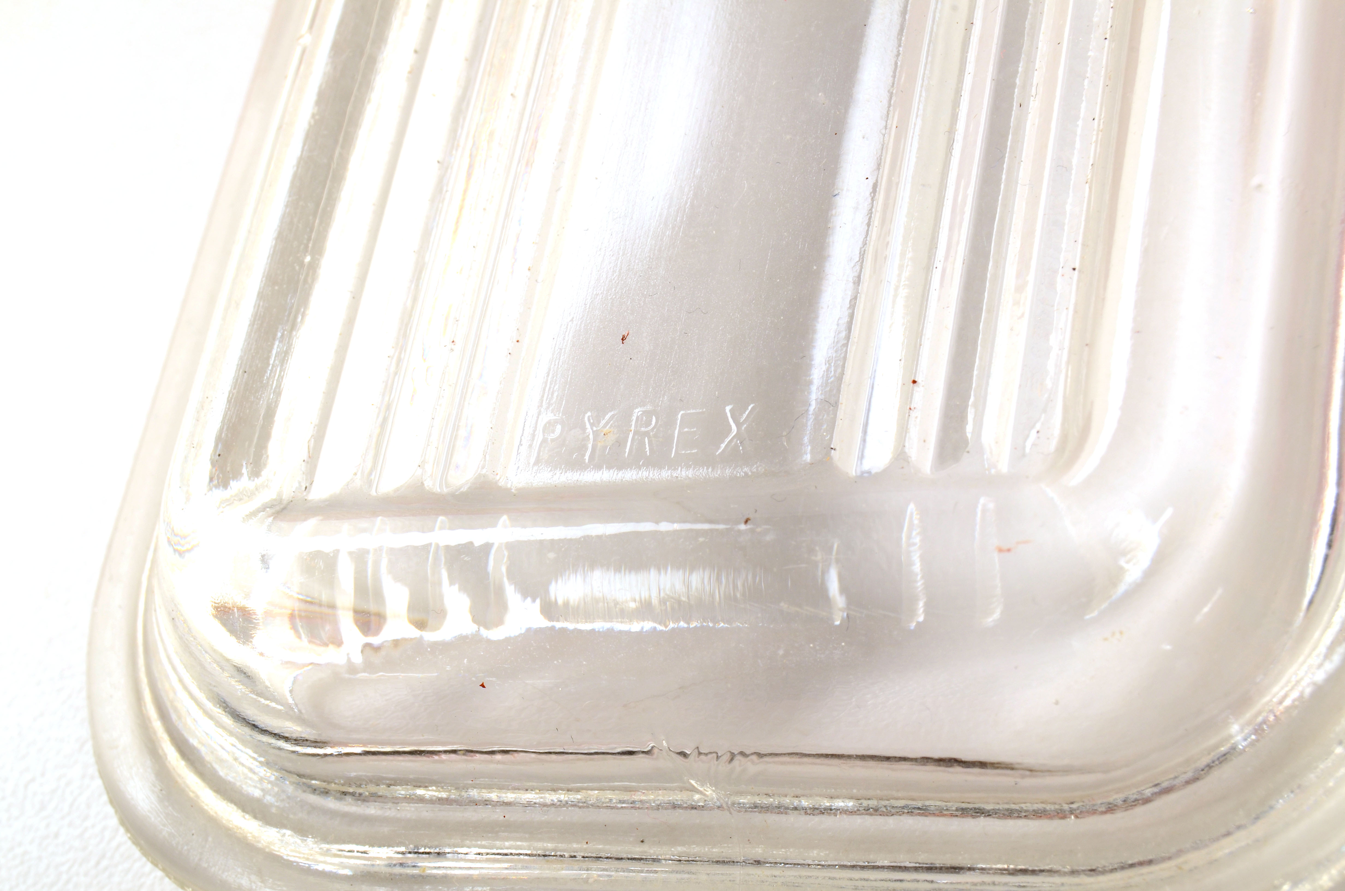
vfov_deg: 16.5
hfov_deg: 24.7
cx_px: 672
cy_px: 446
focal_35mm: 82
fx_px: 3076
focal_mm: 55
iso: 200
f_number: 20
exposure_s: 1/160
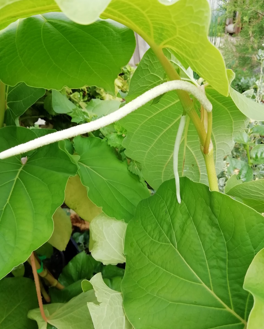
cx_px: 131
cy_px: 157
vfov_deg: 62.2
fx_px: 273
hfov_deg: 51.5
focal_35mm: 28
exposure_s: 1/275
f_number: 2.2
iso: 50
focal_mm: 3.21
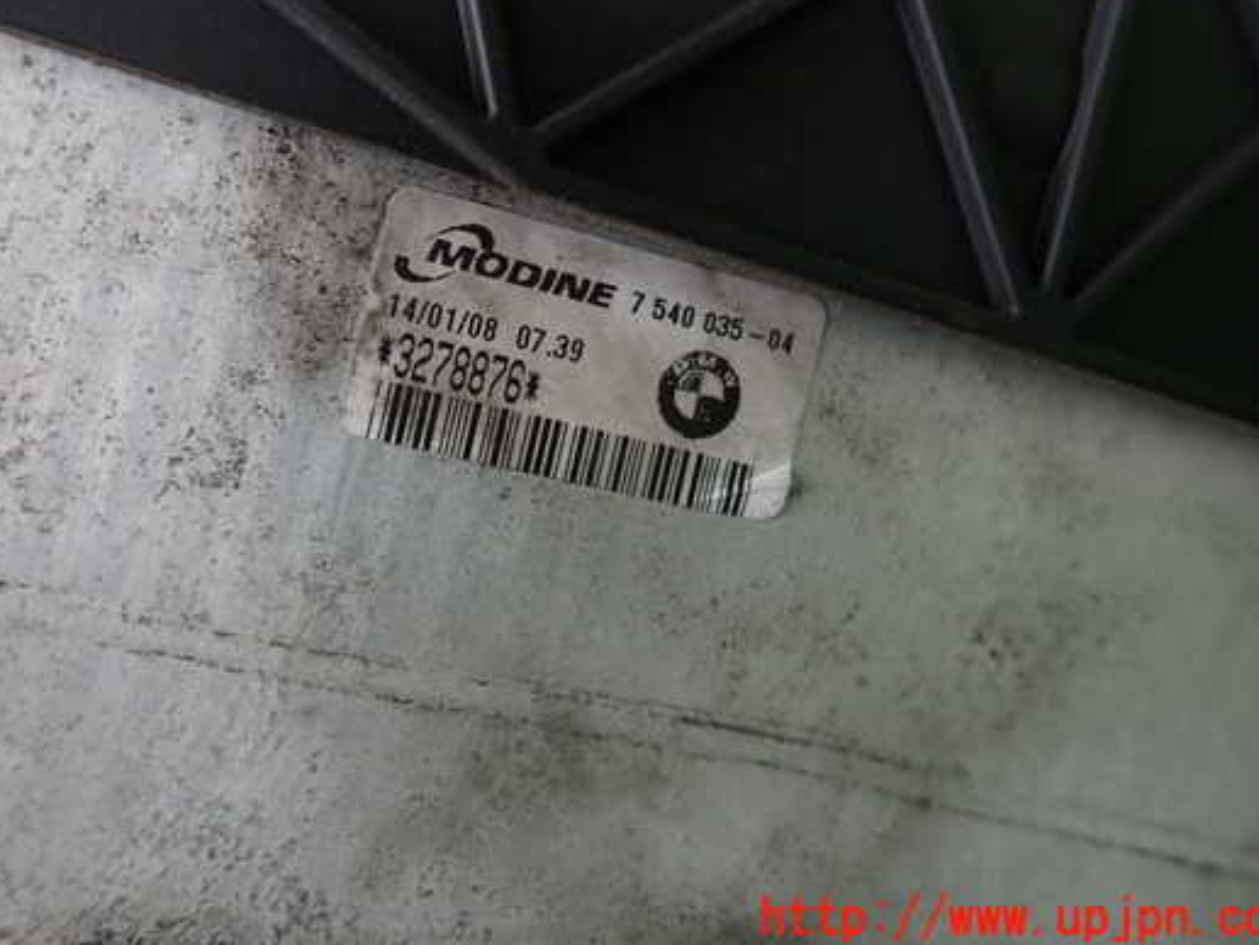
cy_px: 402
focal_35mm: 29
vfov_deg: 48.1
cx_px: 580
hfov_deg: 61.6
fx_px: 1055
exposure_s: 1/60
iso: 200
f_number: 2
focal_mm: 4.5
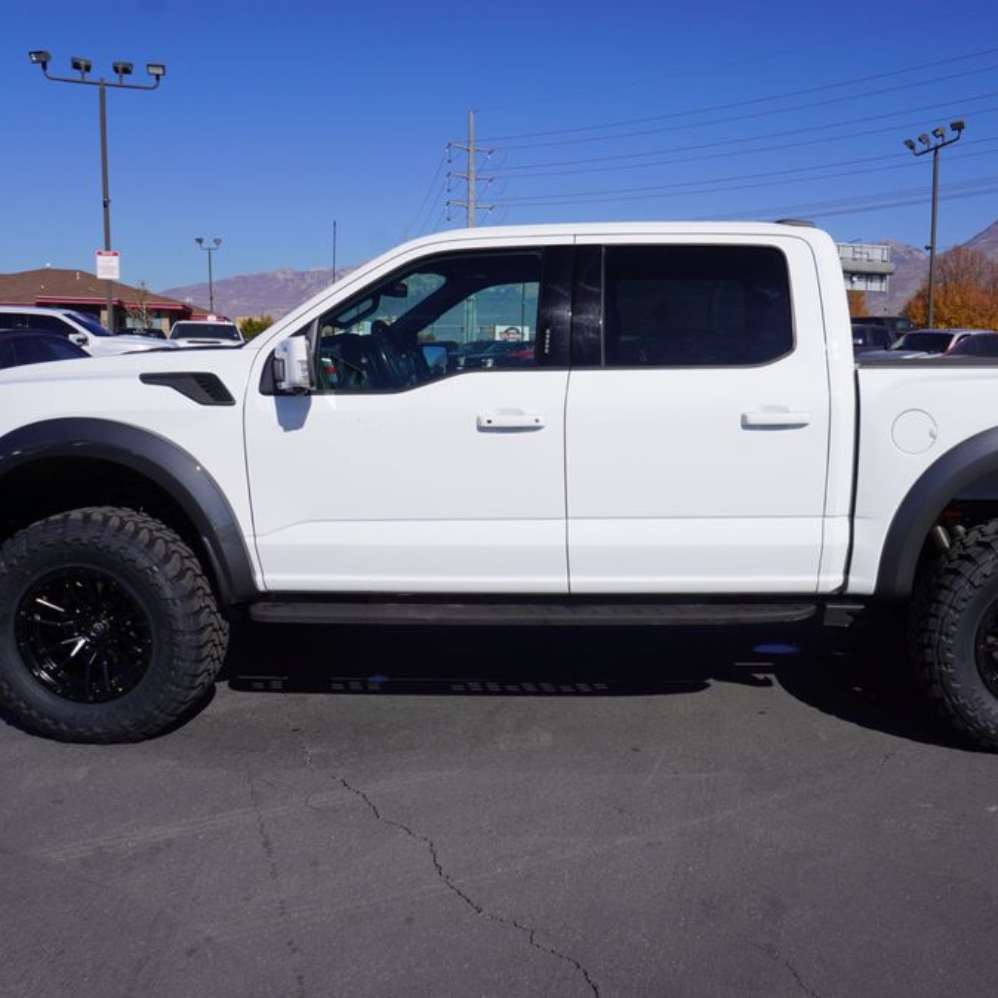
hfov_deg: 51.9
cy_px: 502
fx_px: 1011
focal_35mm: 31
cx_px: 632
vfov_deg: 52.5
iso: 100
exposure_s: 1/320
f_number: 10
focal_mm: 16
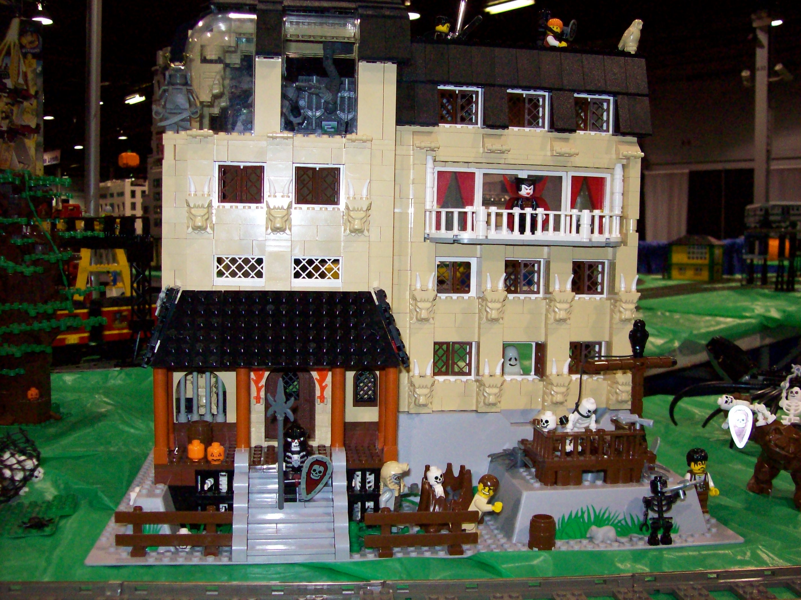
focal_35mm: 36
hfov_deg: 51.4
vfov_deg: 39.6
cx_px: 400
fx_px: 833
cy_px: 300
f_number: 2.7
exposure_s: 1/128
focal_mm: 6
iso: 400
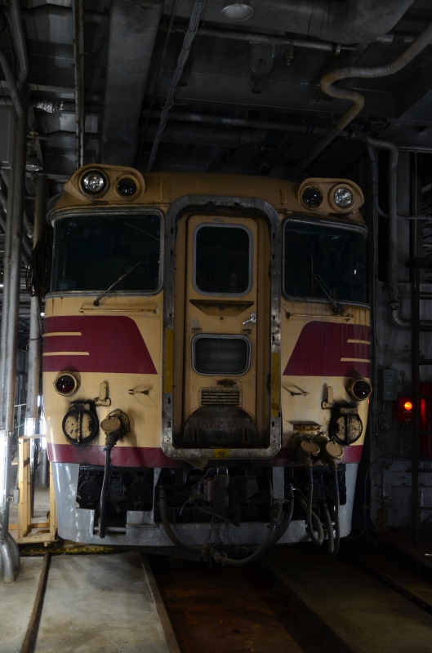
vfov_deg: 51.4
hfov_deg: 35.3
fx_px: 679
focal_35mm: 38
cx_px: 216
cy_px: 326
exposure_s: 1/25
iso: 250
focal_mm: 25
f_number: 4
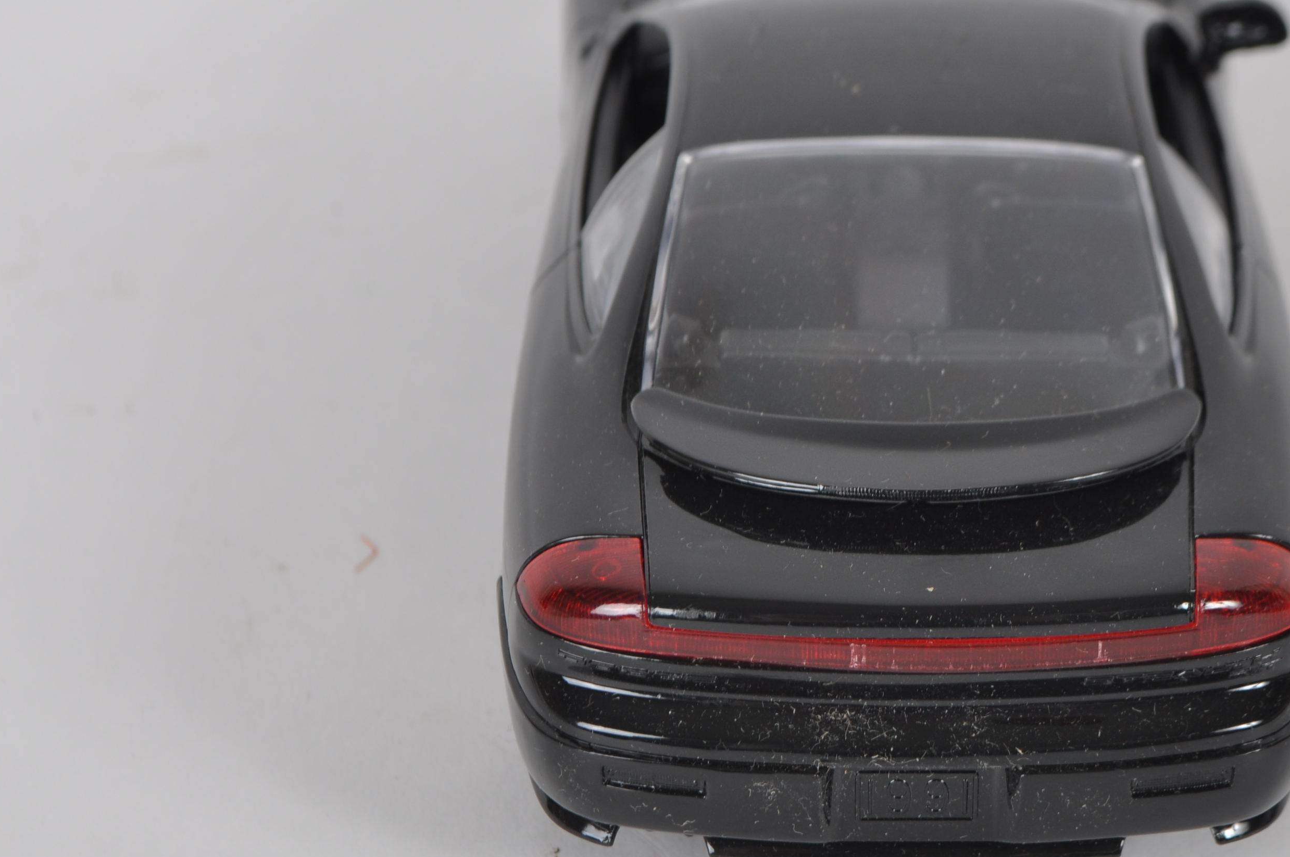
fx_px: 4182
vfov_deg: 11.7
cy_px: 581
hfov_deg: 17.5
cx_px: 903
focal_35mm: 117
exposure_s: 1/125
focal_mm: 45
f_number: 9
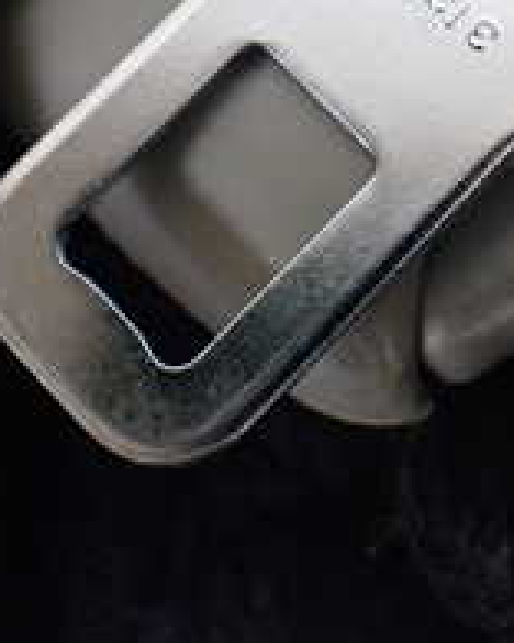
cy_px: -82
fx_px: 1711
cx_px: 389
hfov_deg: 17.0
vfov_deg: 20.2
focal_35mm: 90
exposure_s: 1/125
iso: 320
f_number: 2.3
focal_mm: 5.4
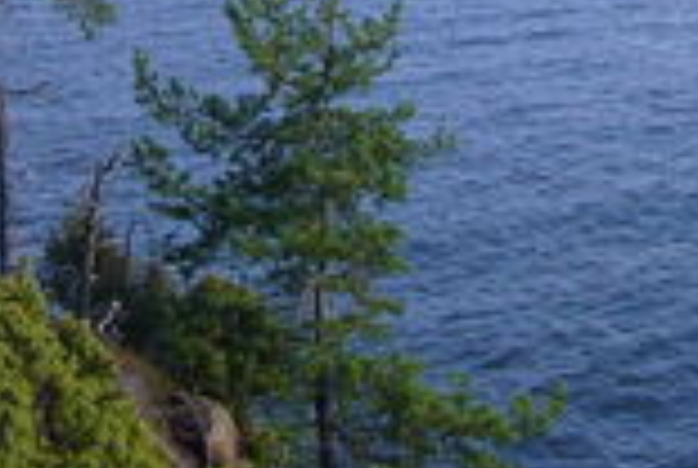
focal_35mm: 120
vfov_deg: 11.1
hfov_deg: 17.0
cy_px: -176
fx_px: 2331
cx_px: 279
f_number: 5.6
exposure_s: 1/250
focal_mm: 4.6
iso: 80
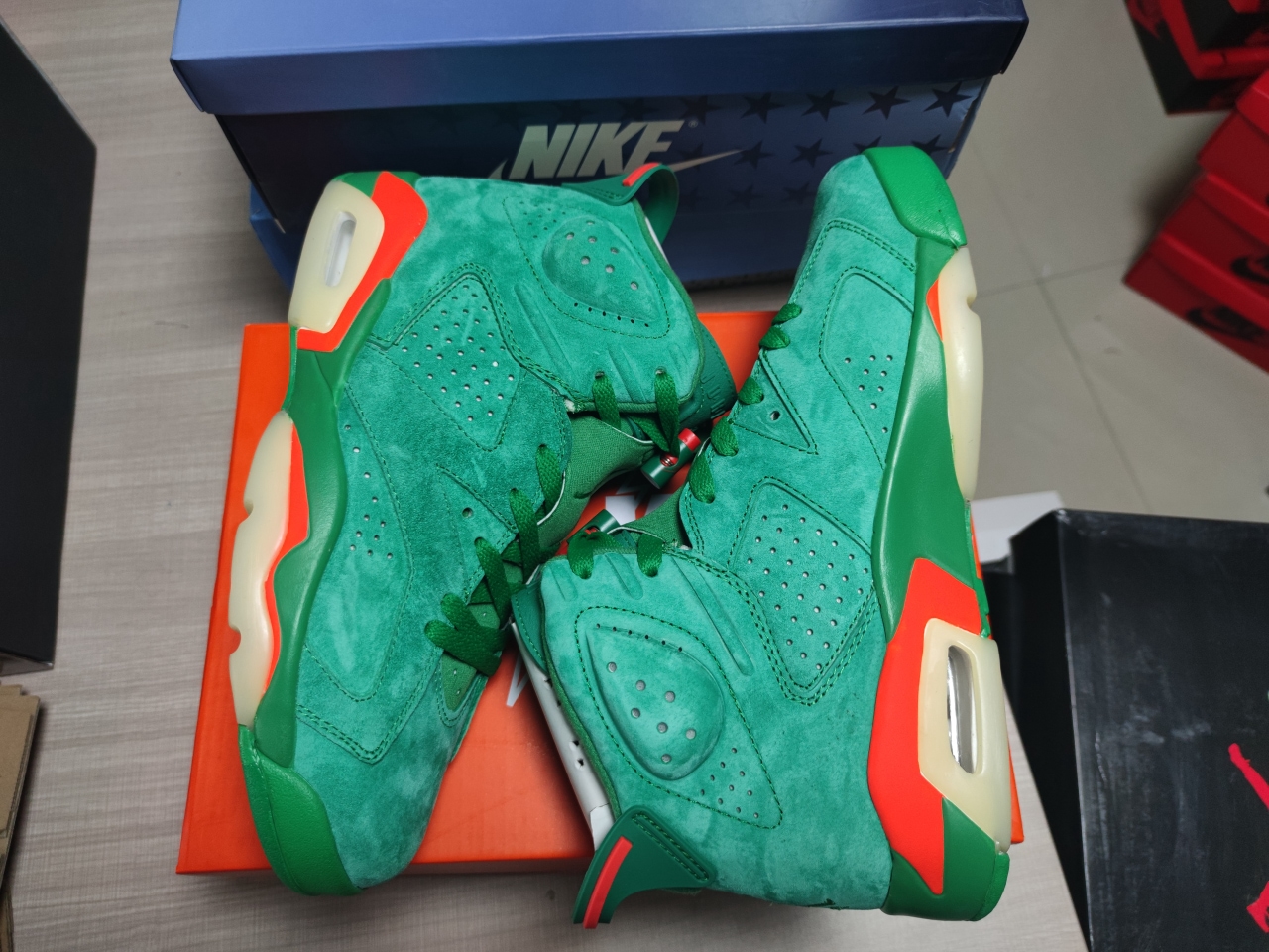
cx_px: 634
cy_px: 476
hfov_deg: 71.6
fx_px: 880
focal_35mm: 24
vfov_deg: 56.8
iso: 313
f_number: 1.69
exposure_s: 1/100
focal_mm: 6.72
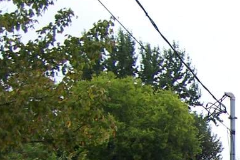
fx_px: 787
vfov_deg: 11.1
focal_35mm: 118
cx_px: 398
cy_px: 251
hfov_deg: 15.5
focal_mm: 5.6
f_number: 2.7
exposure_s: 1/350
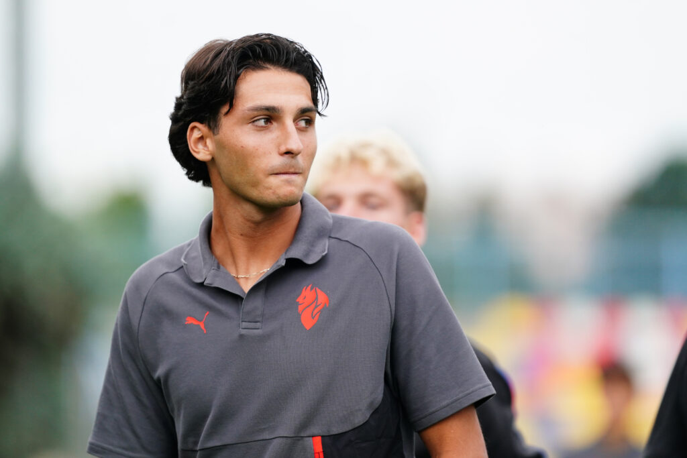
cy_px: 229
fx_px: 5725
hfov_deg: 6.9
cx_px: 344
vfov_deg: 4.6
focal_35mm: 300
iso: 1600
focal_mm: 300
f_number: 2.8
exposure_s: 1/1250
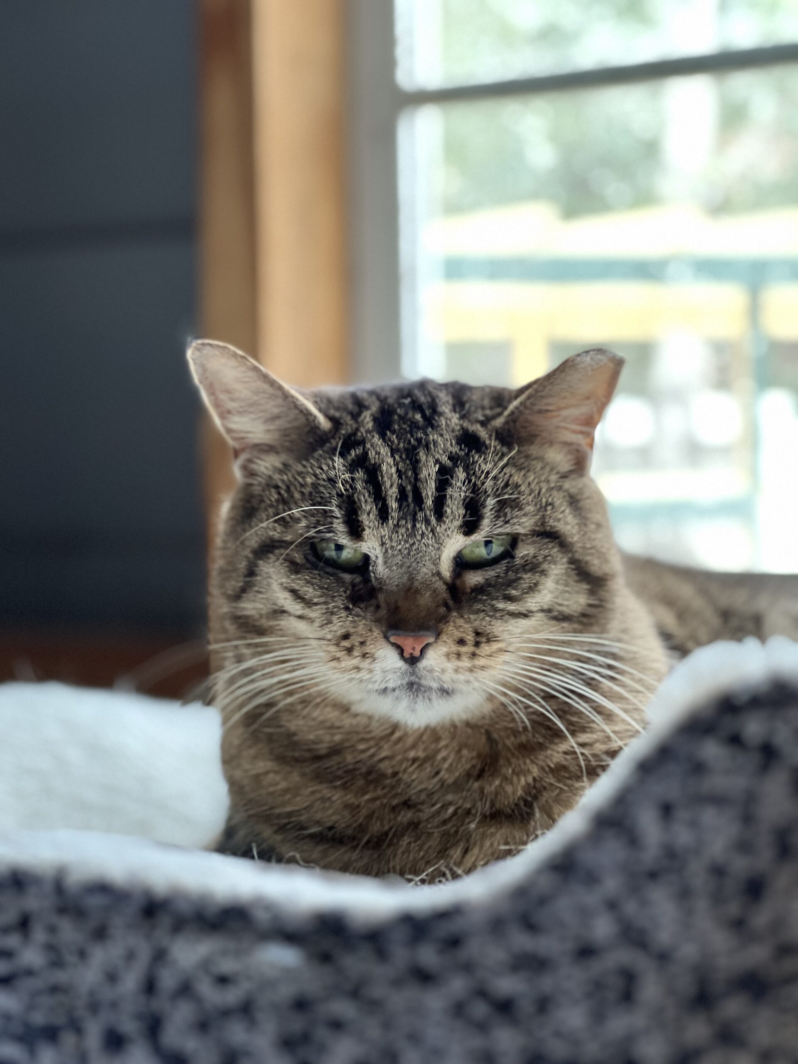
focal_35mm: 77
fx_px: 2367
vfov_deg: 25.3
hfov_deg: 19.1
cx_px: 399
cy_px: 532
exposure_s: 1/40
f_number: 2.8
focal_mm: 9
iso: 400
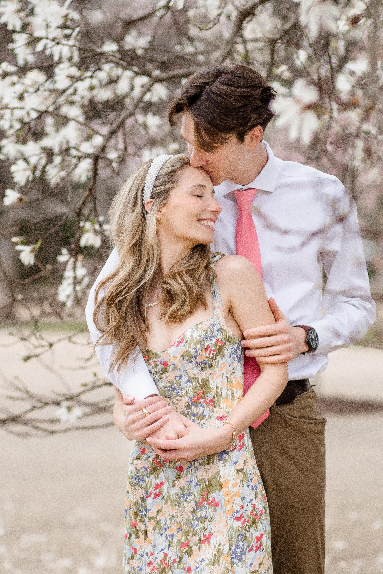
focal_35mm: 127
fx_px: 2027
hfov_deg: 10.8
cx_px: 192
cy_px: 287
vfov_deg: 16.1
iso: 1000
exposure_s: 1/500
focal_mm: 85
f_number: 2.5
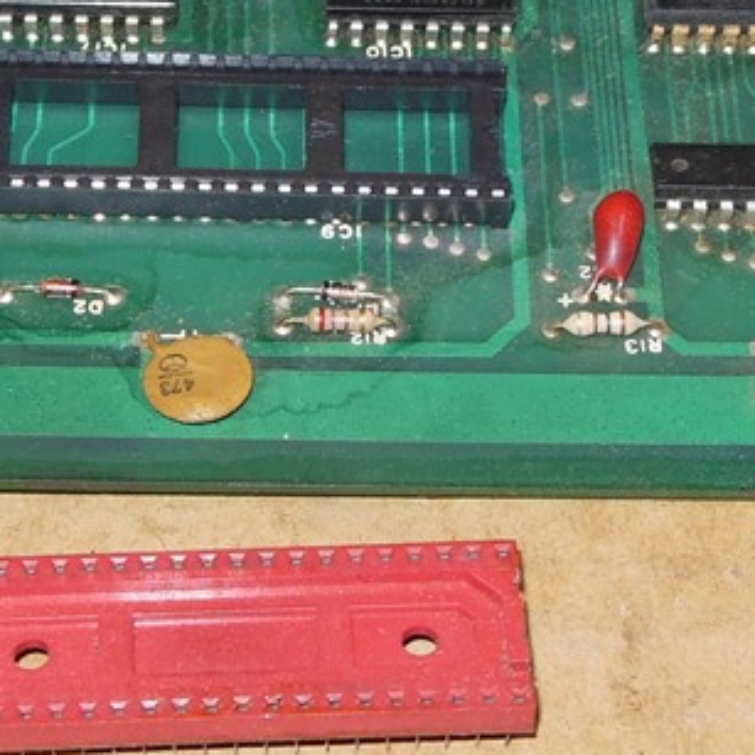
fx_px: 1209
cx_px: 216
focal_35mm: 49
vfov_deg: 34.7
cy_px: 398
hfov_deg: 34.2
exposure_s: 1/30
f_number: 7.2
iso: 200
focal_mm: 6.8
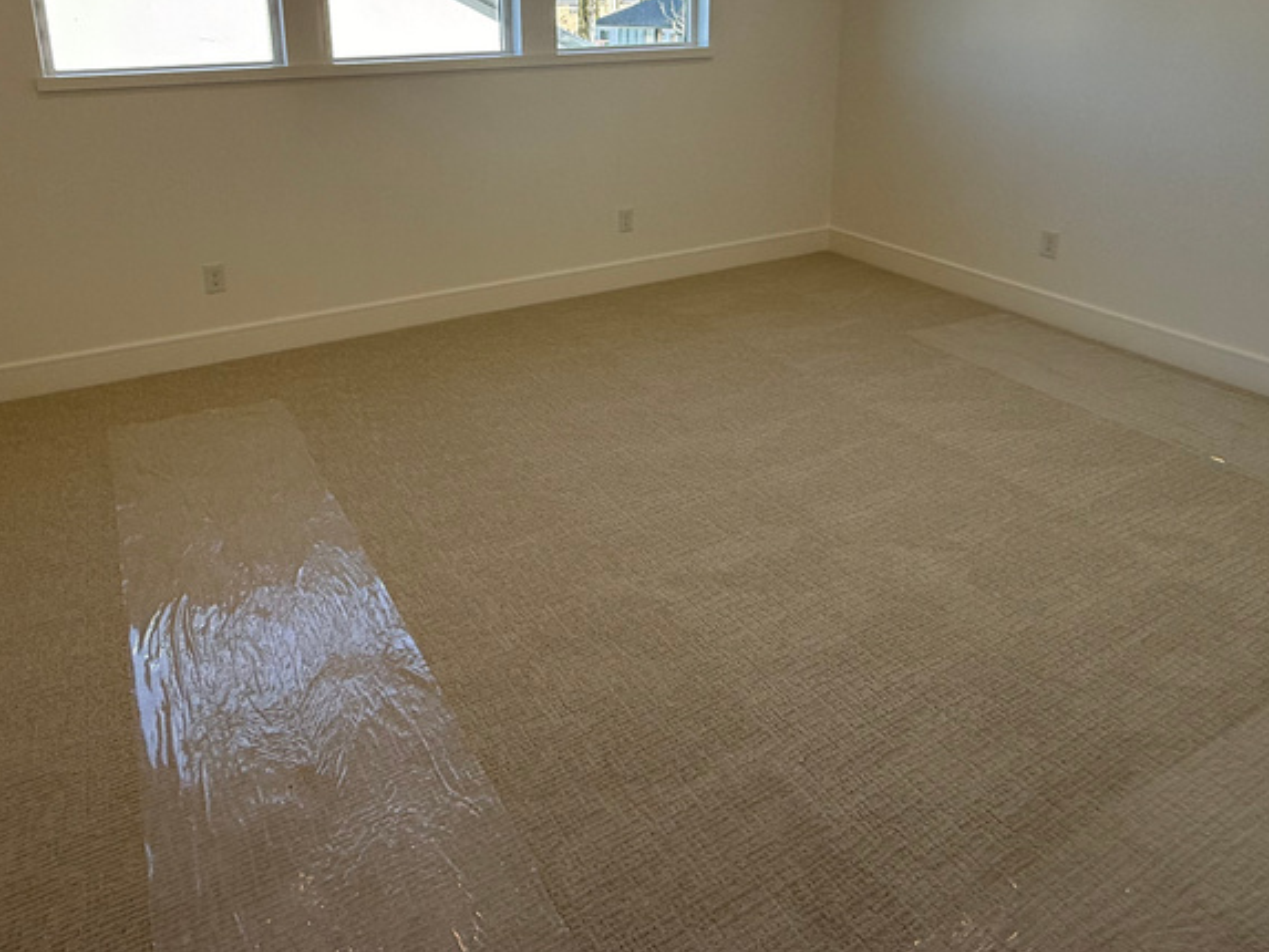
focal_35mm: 25
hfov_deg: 69.3
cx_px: 587
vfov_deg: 52.2
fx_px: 917
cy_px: 226
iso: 64
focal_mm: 2.22
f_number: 2.2
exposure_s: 1/234
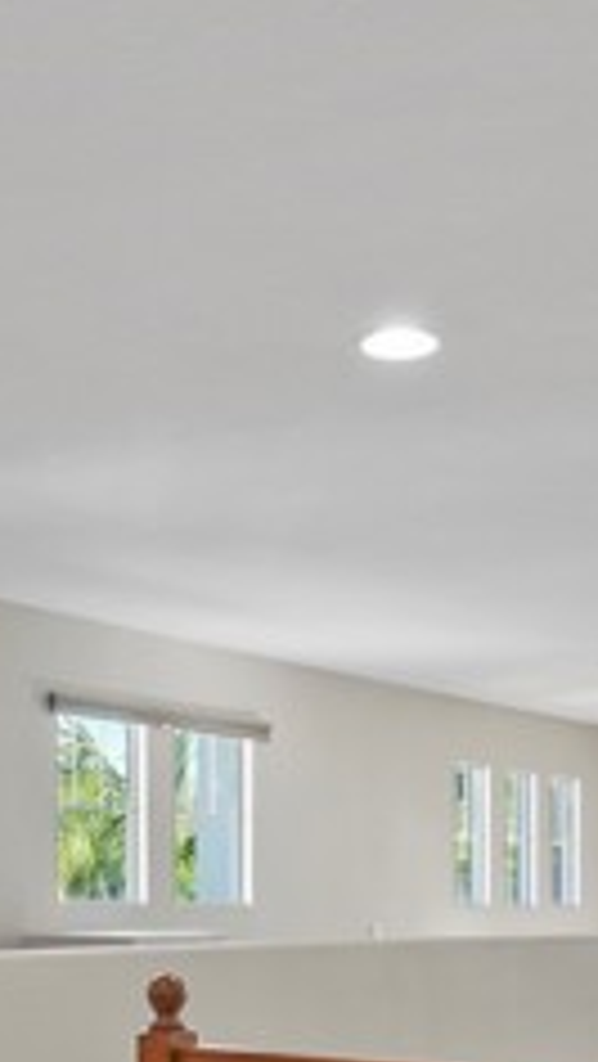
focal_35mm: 54
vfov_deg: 36.6
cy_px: 907
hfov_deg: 22.2
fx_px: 1520
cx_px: 265
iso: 800
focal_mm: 19
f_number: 5
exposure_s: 1/15
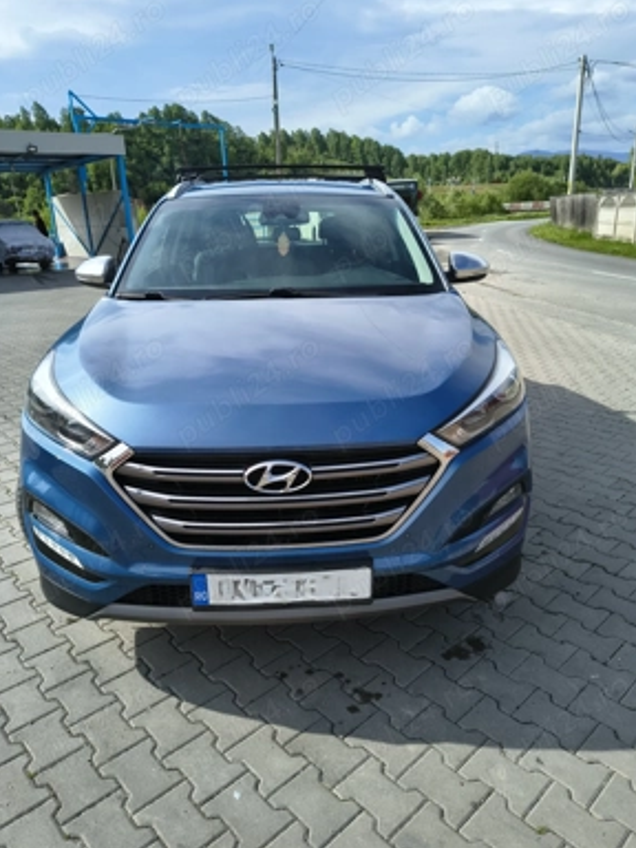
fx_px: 612
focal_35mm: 25
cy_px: 428
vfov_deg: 69.4
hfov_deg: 54.9
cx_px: 325
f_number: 1.8
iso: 101
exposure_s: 1/1329
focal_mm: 5.56
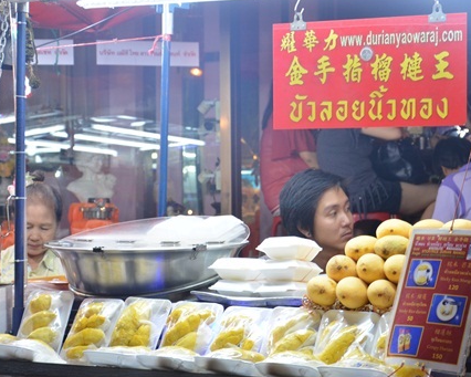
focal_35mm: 95
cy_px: 208
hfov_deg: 20.1
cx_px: 275
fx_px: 1325
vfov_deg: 16.2
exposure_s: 1/30
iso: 640
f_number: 4.8
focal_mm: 48
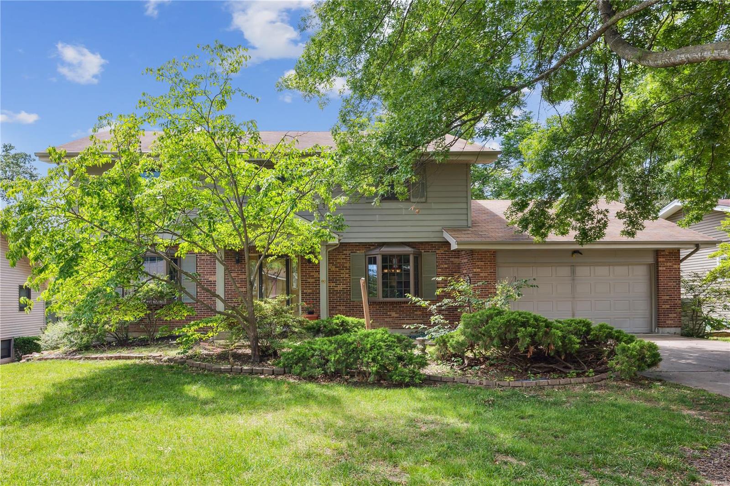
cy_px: 243
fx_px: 324
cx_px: 365
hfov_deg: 96.7
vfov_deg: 73.7
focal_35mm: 16
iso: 200
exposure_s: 1/100
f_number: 8
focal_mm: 16
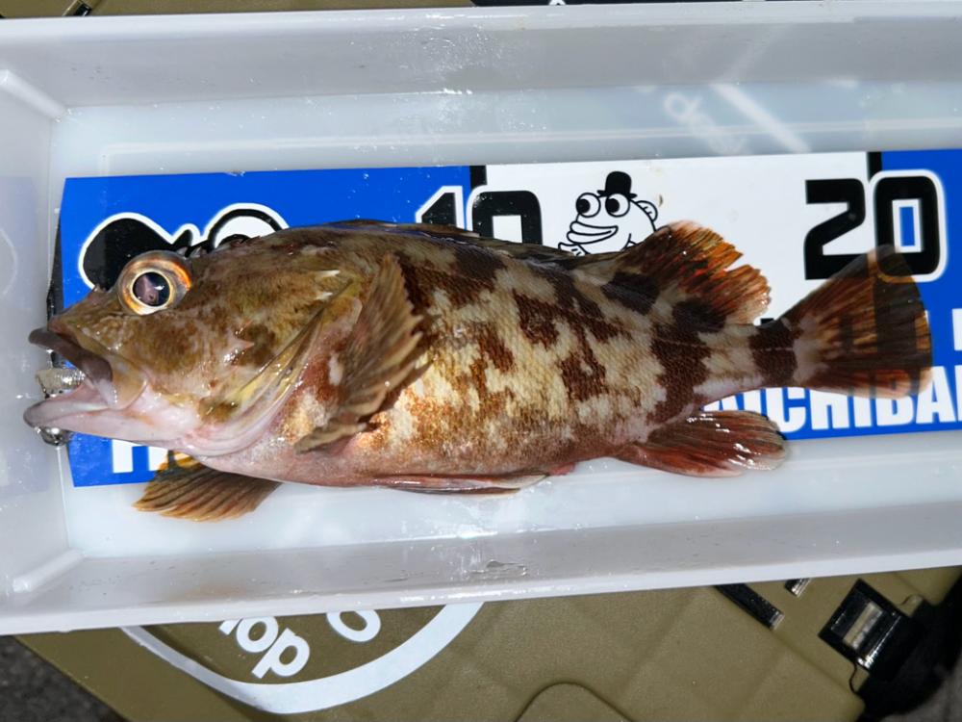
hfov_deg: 67.3
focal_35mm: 26
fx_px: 723
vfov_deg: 53.1
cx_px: 481
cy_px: 361
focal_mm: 5.7
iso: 32
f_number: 1.5
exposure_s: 1/53
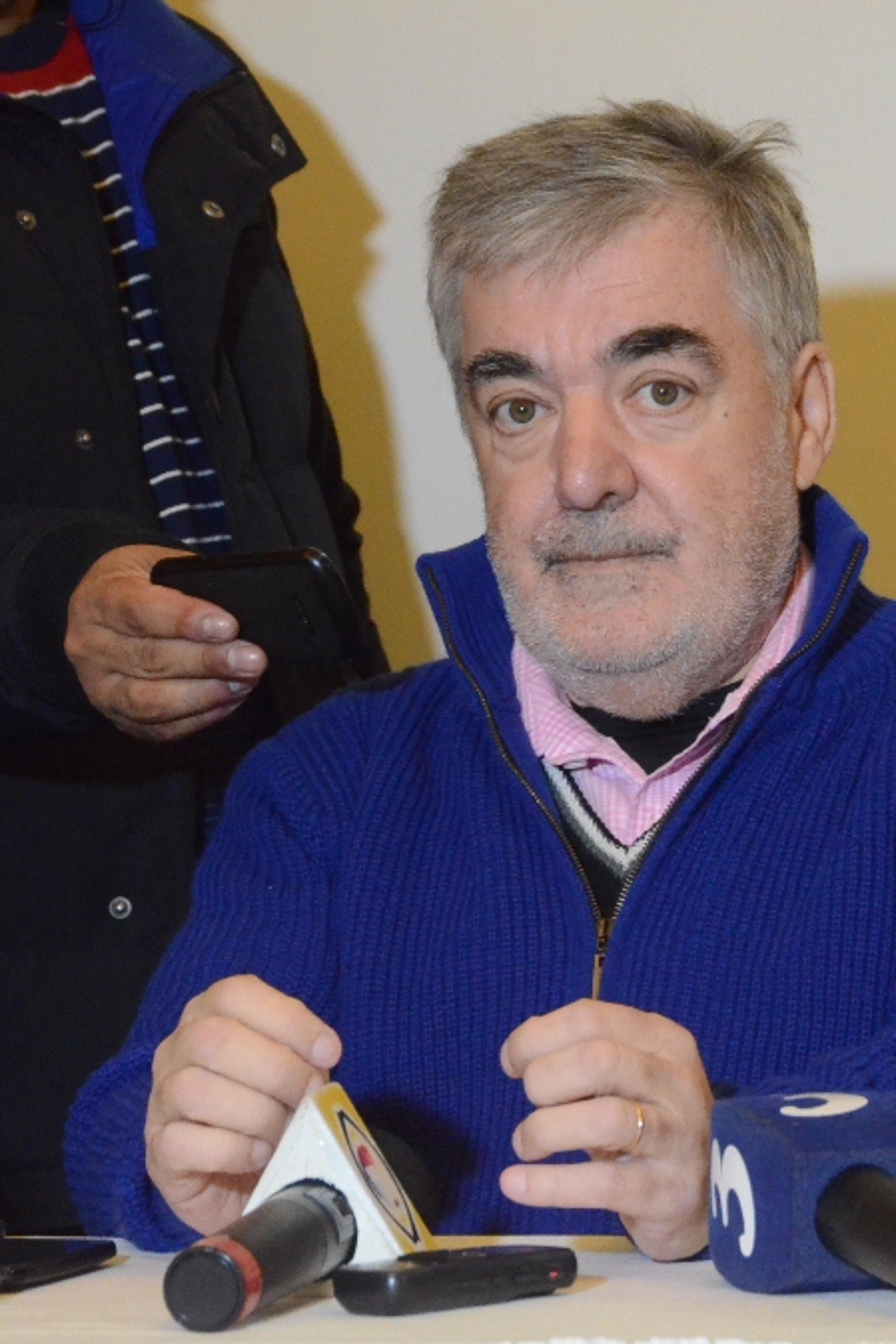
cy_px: 673
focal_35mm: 205
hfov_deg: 6.7
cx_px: 603
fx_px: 7649
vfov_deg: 10.0
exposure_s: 1/80
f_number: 9
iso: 6400
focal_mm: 90
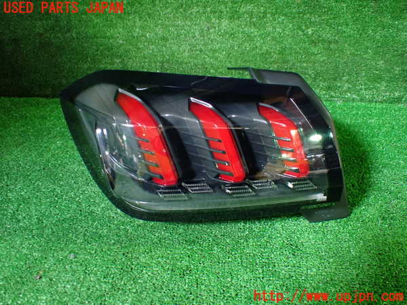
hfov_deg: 60.0
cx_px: 204
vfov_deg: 46.8
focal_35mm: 30
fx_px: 353
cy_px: 152
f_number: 2.3
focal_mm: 5.4
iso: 800
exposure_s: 1/50
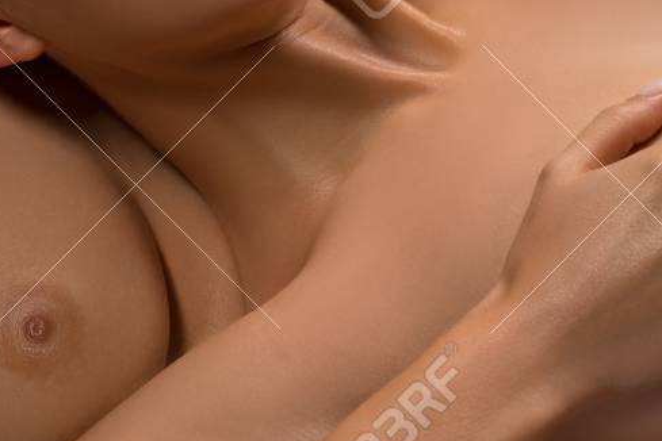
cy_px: -108
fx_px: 2446
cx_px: 134
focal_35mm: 133
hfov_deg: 15.3
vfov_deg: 10.1
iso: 160
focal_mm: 50
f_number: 8
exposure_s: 1/100
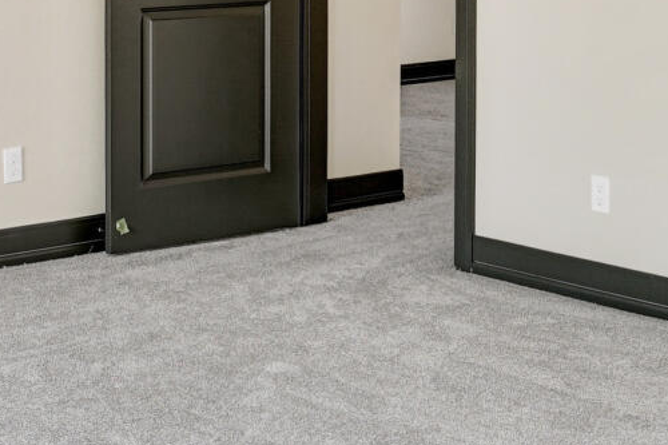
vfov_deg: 14.6
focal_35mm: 90
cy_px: -115
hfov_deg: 22.6
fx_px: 1669
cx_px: 287
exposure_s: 1/60
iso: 100
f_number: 4
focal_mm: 10
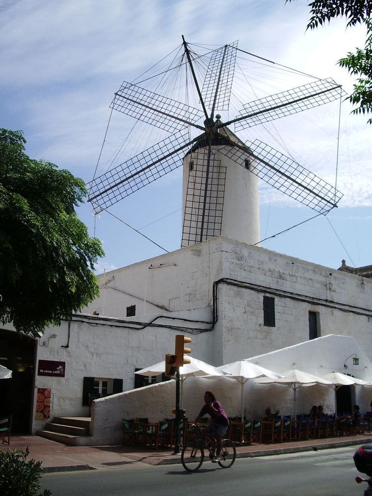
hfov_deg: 40.7
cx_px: 186
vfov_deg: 52.6
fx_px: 502
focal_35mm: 35
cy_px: 248
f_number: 4.3
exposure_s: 1/800
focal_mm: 5.8
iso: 50
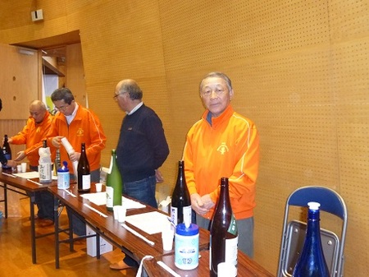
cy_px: 138
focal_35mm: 32
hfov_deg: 56.8
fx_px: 341
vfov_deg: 44.1
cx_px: 184
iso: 1000
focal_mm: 5.6
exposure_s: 1/60
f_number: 3.4
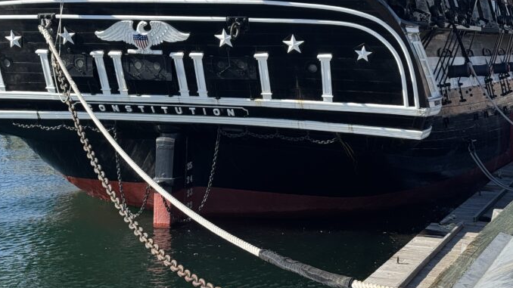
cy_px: 54
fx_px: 1074
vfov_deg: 15.2
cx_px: 219
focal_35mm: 79
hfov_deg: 26.8
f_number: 1.78
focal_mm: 6.76
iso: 64
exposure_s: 1/2110
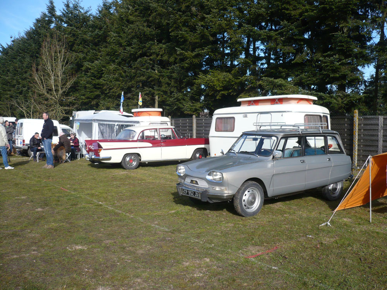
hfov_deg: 52.6
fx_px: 391
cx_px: 194
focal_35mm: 35
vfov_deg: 40.7
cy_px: 145
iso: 100
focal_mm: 5.8
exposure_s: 1/800
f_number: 2.8
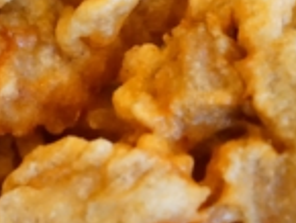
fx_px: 7257
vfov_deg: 1.8
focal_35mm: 848
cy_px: -25
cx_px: -14
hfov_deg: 2.3
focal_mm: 160
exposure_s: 1/200
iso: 8000
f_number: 6.3
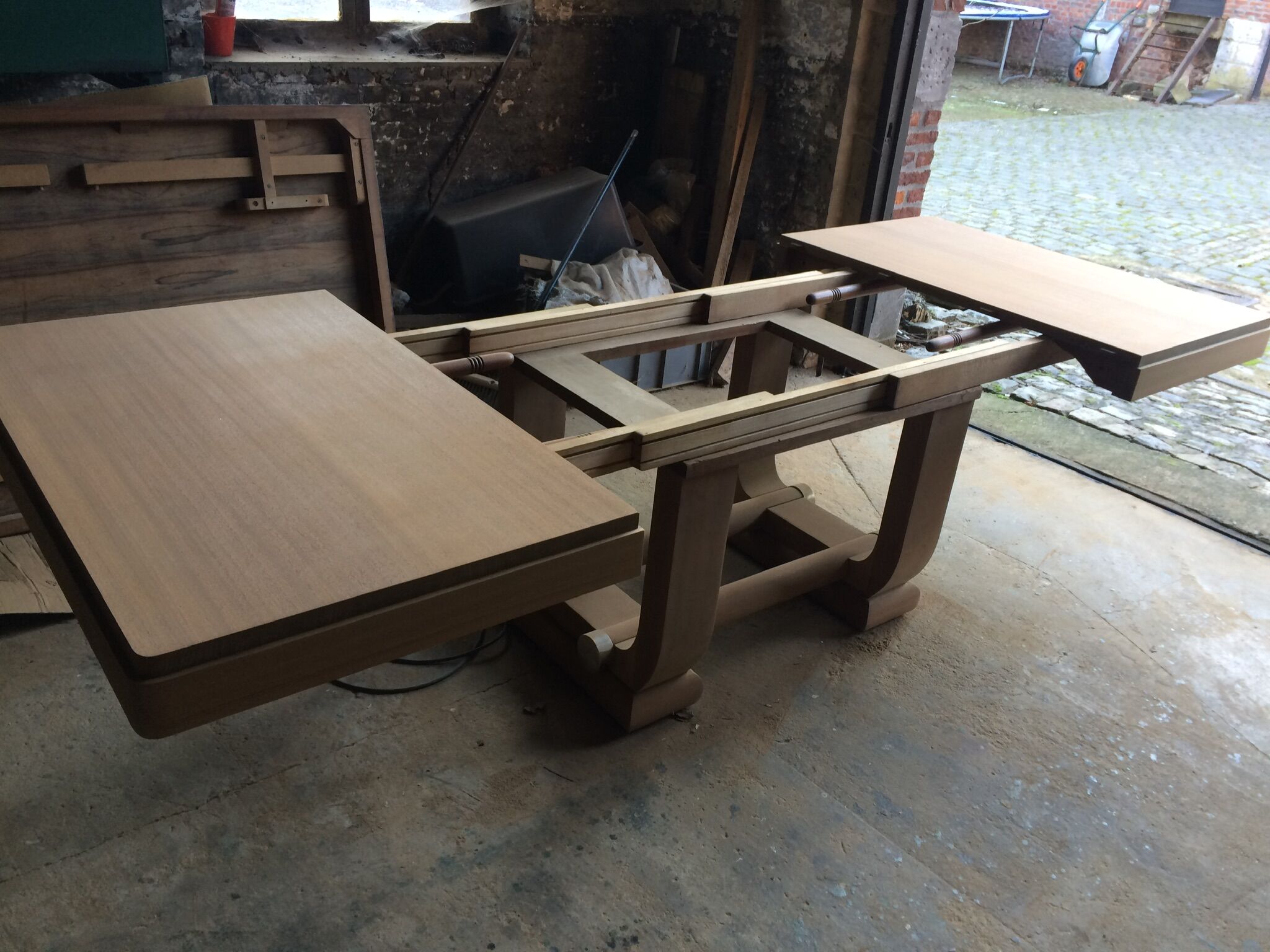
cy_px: 476
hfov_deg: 61.7
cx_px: 635
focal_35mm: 29
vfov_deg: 48.2
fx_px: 1064
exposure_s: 1/33
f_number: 2.2
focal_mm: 4.15
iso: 32
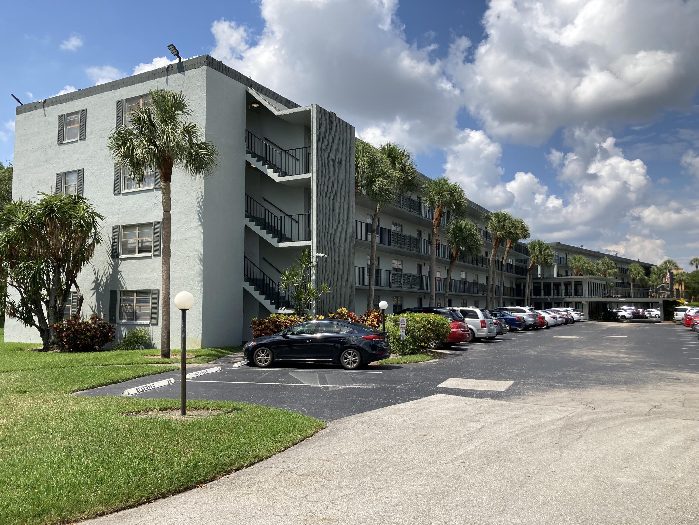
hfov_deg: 63.4
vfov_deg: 49.7
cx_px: 350
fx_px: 565
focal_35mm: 28
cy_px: 262
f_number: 1.8
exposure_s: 1/1675
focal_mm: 3.99
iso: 20
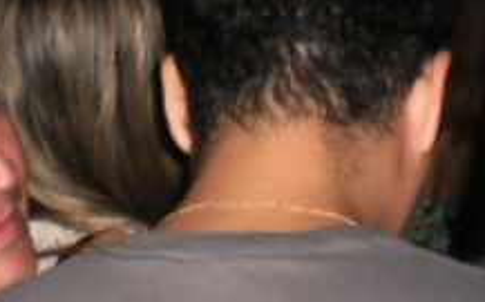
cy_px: -351
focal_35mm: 141
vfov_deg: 8.6
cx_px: 22
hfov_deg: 14.6
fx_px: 1861
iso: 160
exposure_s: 1/30
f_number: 3.1
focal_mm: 6.3
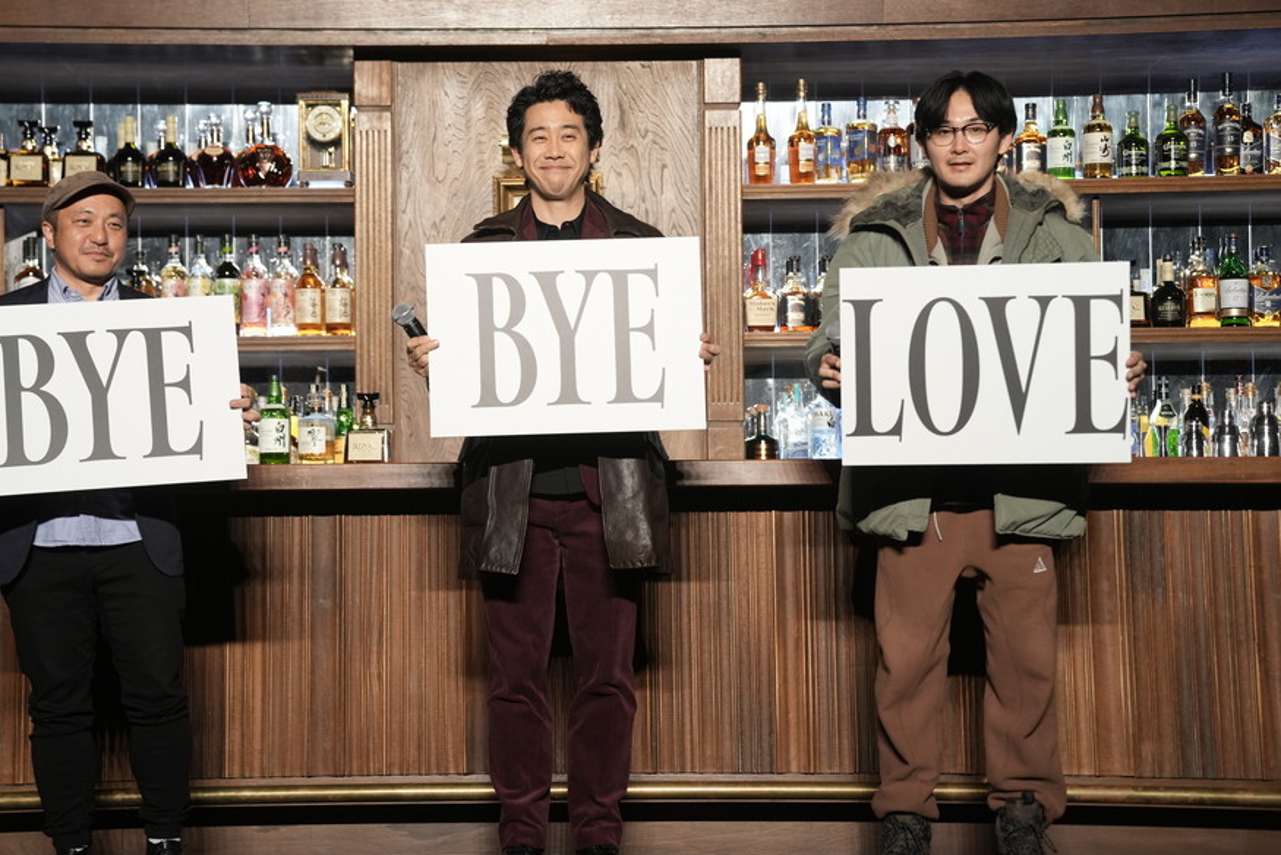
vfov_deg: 17.1
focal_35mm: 80
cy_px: 415
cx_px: 550
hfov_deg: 25.3
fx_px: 2847
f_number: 3.5
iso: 800
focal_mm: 70
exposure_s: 1/100
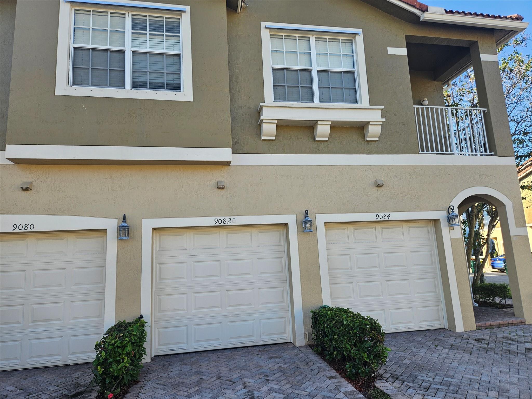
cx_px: 266
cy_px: 200
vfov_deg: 58.9
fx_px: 353
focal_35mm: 23
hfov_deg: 73.9
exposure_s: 1/327
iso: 25
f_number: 1.8
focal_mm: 5.4
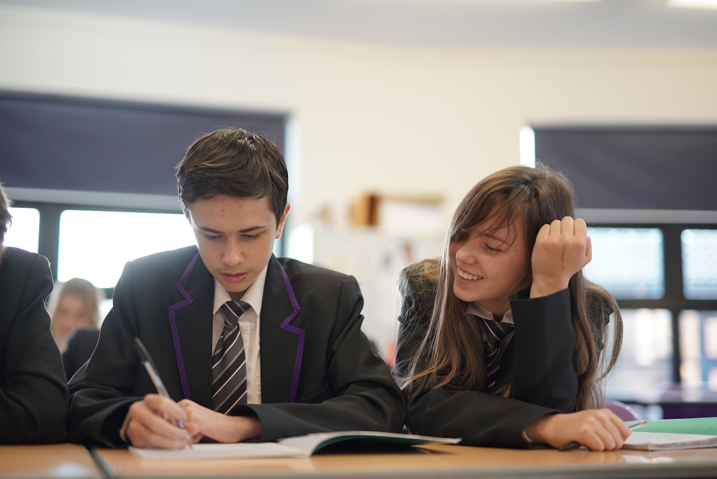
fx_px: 996
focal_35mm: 50
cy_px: 240
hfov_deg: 39.6
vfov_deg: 27.0
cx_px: 358
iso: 250
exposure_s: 1/160
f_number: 1.4
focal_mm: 50
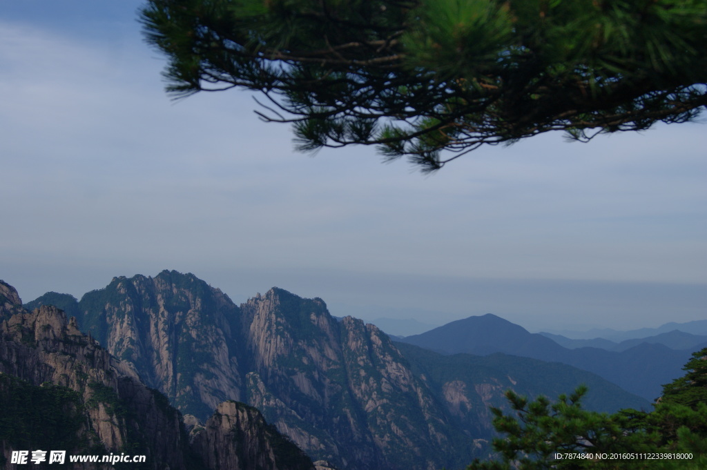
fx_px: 1030
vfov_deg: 25.7
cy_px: 235
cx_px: 354
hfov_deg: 37.9
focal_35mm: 52
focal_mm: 35
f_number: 6.3
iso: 100
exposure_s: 1/500
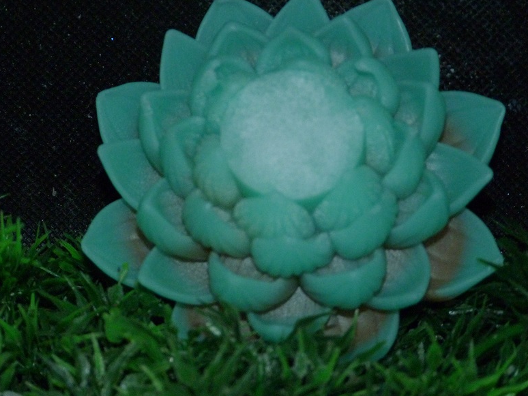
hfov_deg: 11.4
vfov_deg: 8.6
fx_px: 2640
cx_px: 237
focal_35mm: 173
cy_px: 187
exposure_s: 1/250
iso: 400
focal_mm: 27.9
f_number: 3.7
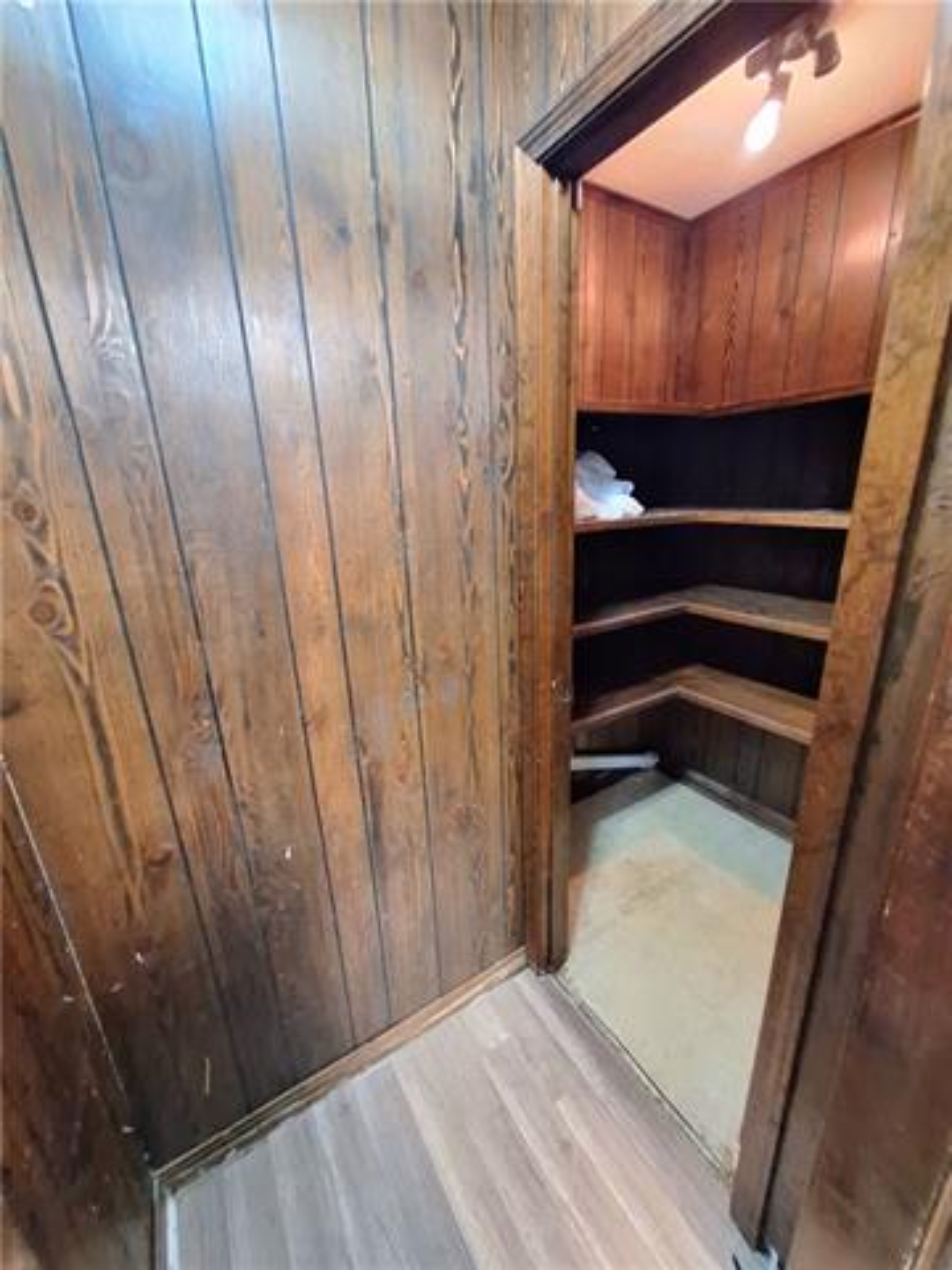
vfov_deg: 106.2
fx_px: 477
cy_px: 635
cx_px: 476
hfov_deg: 89.9
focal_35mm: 13
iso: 500
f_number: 2.2
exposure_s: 1/20
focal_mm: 1.74
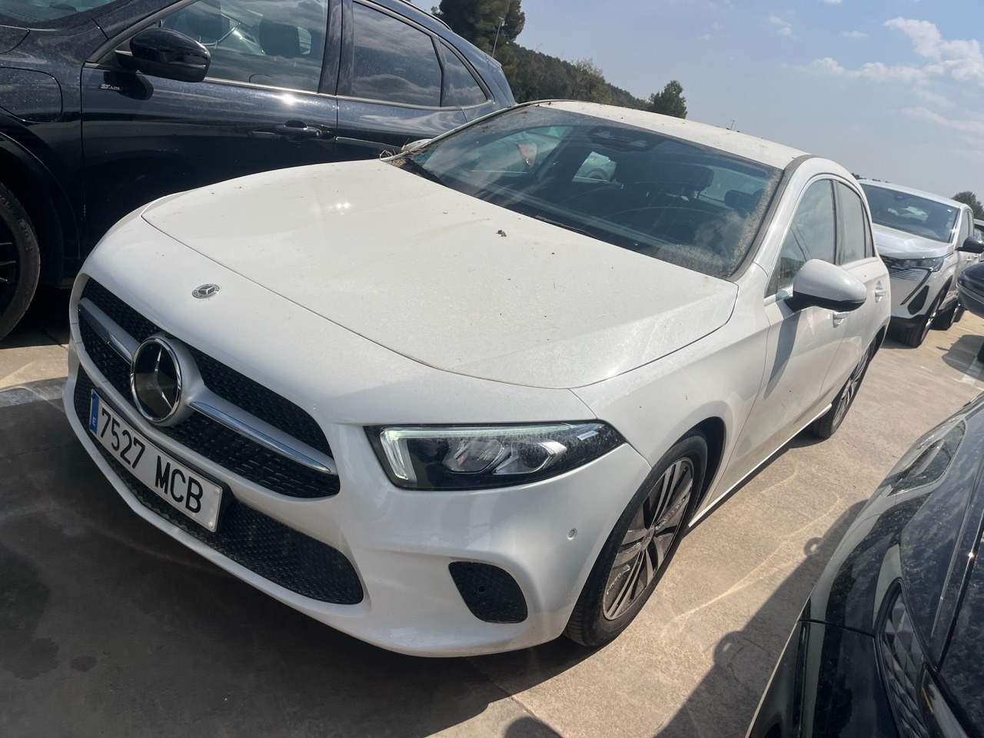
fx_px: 739
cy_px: 369
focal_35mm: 26
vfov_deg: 53.1
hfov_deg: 67.3
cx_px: 492
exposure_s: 1/10870
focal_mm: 5.1
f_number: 1.6
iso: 50
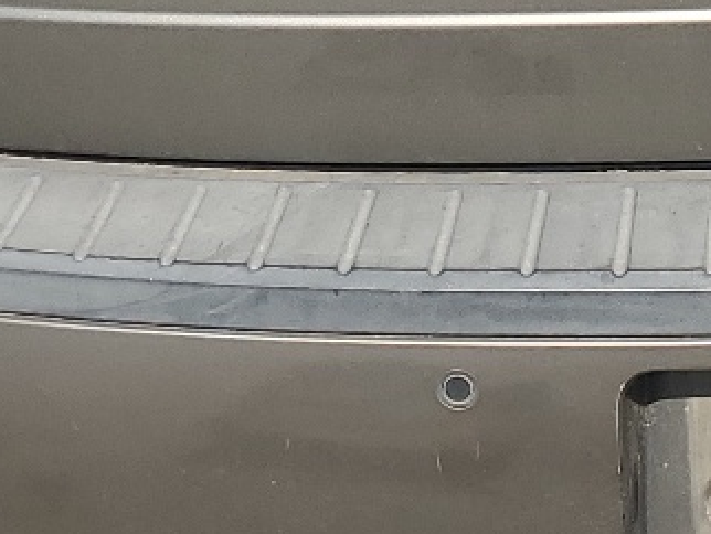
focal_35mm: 129
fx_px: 2652
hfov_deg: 14.7
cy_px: -388
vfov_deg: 10.9
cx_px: 874
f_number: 1.5
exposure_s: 1/3333
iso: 50
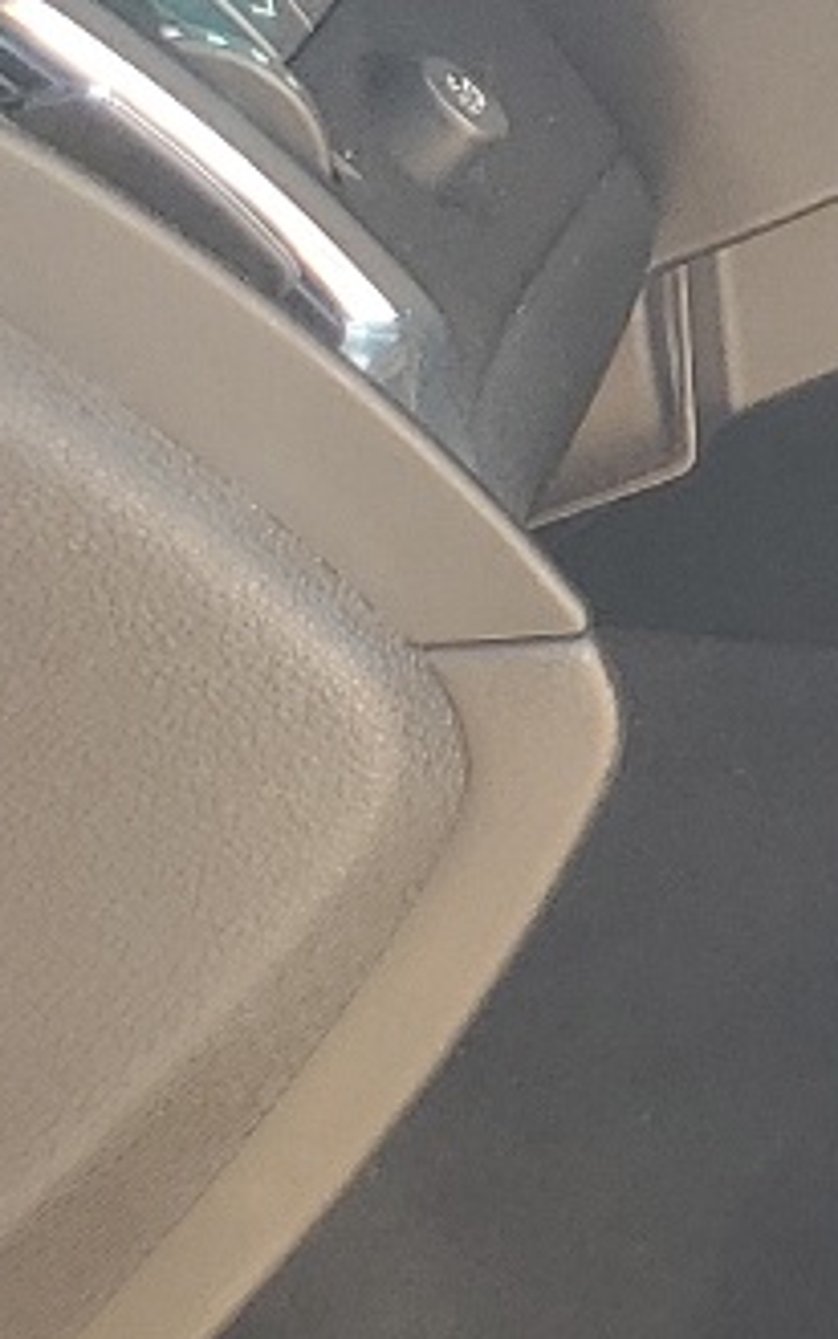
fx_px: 4890
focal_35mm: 134
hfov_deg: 8.0
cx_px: 2738
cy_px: 16
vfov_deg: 15.3
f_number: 1.5
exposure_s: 1/192
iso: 50
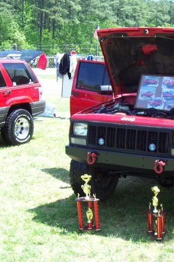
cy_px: 134
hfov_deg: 22.6
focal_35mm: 58
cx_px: 168
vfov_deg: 34.5
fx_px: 421
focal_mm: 5.6
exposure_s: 1/334
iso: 80
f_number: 2.7
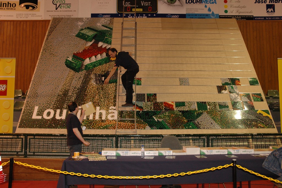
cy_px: 94
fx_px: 258
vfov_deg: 39.9
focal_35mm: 33
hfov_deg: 57.3
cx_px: 141
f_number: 5.6
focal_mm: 22
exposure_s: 1/20
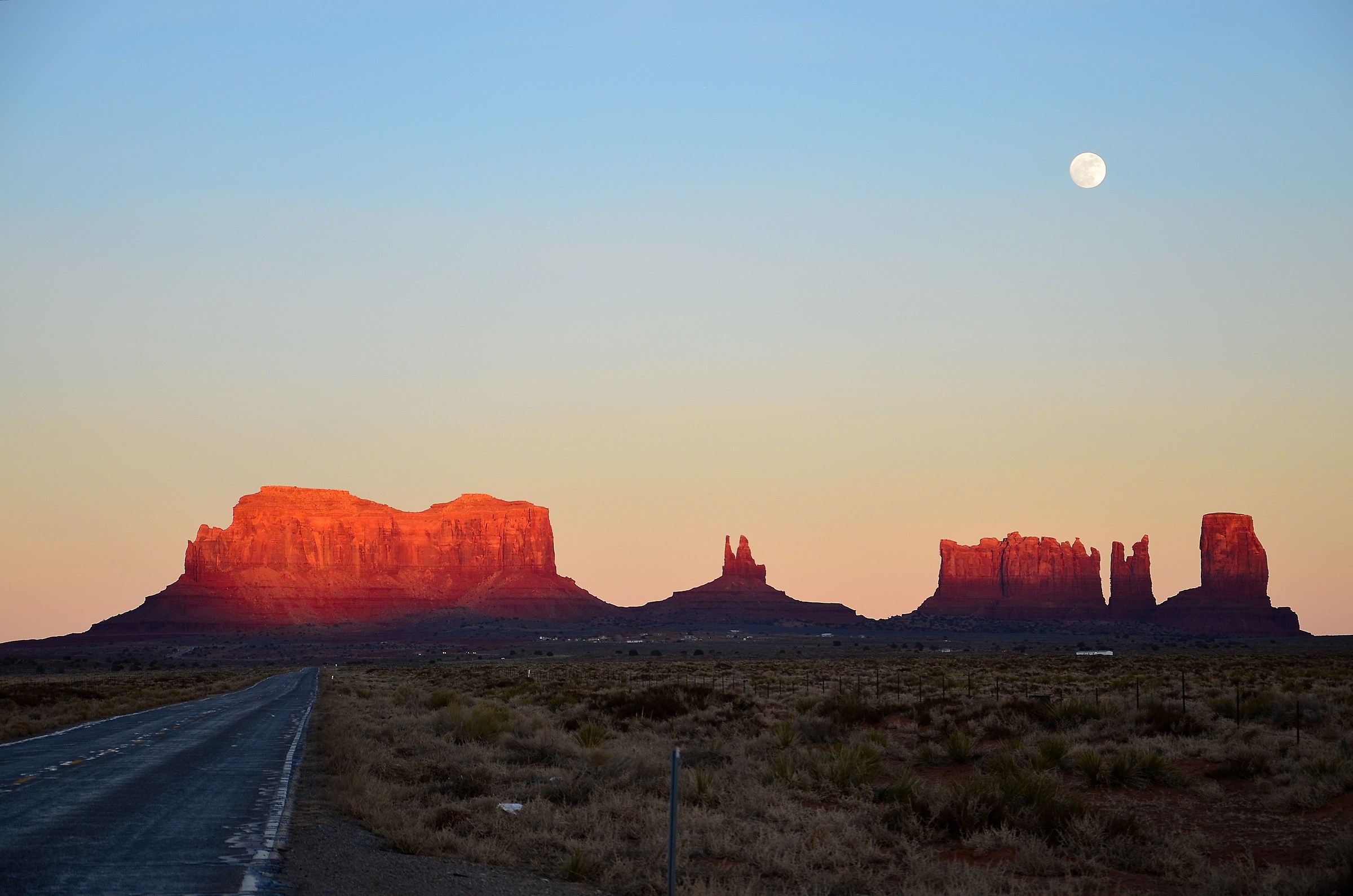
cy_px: 448
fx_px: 3938
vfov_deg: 13.0
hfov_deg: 19.5
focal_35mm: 105
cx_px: 676
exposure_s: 1/80
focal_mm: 70
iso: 100
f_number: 5.6
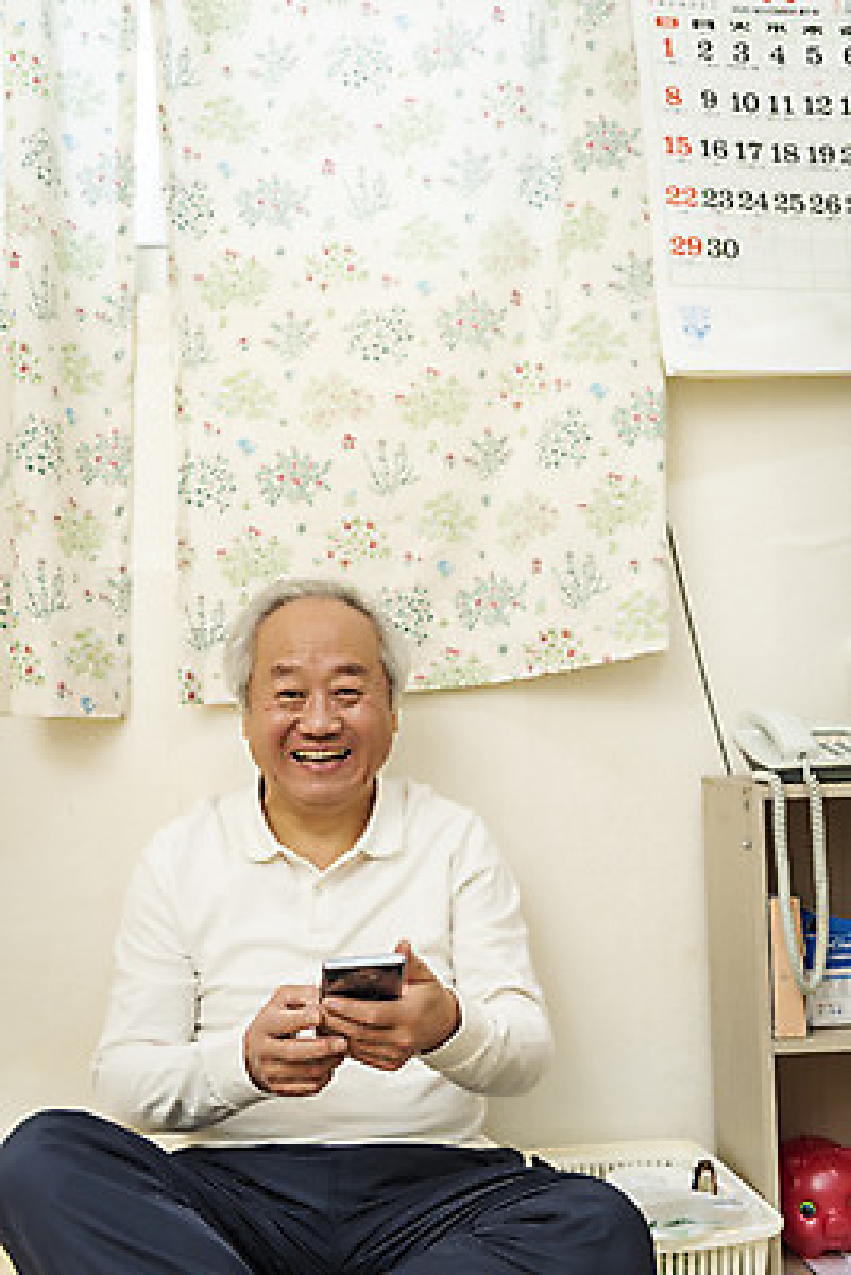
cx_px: 426
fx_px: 1488
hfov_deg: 31.9
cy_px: 638
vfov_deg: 46.4
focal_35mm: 42
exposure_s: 1/125
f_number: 2.8
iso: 320
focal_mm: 42
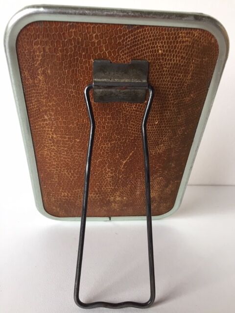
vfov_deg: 61.7
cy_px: 156
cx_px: 118
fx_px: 262
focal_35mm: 29
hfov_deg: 48.2
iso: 40
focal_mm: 4.15
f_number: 2.2
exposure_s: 1/33
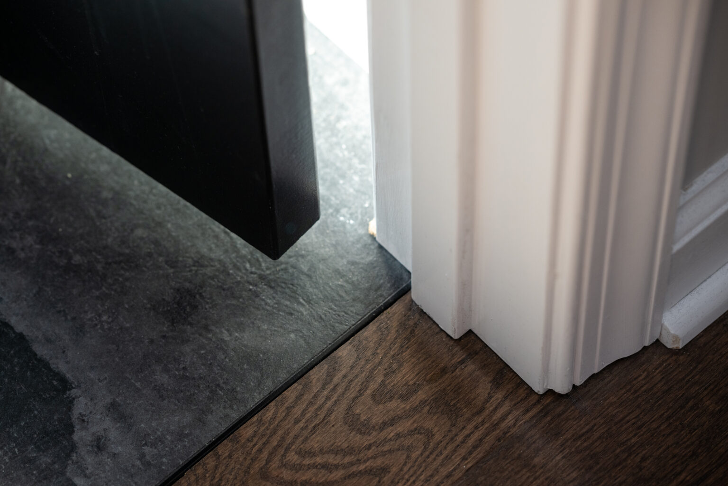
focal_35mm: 105
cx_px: 364
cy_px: 243
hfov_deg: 19.5
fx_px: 2123
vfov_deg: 13.0
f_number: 4
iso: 1000
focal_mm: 105
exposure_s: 1/200
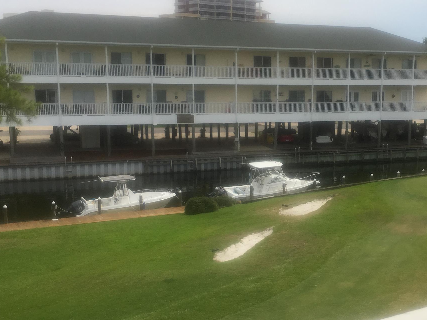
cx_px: 292
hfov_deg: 37.0
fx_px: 629
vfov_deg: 28.5
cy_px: 178
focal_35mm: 51
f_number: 2.2
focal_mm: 4.15
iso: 25
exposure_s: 1/2331
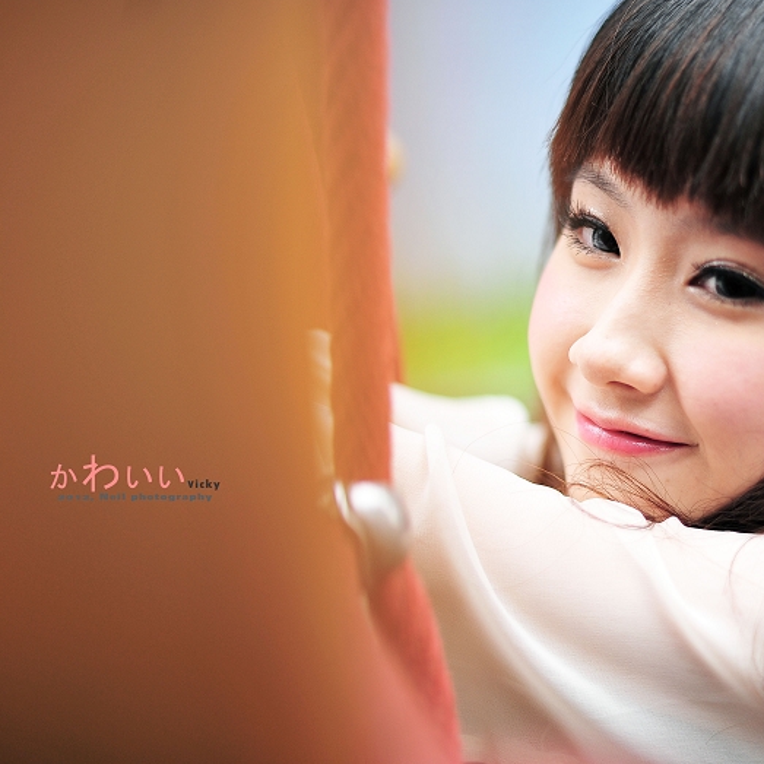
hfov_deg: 26.4
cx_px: 497
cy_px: 384
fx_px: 1623
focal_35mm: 65
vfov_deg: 26.5
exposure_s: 1/500
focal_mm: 50
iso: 400
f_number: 1.4
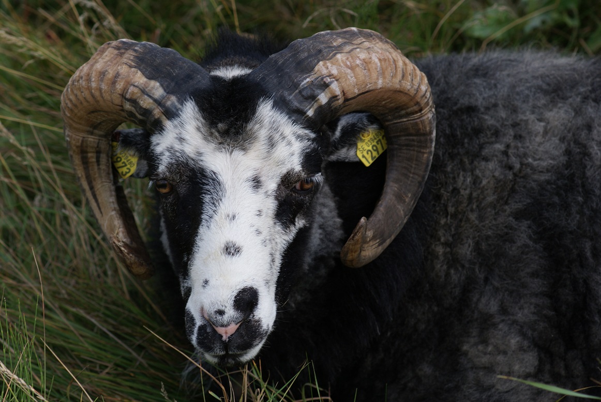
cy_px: 201
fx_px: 2507
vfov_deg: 9.2
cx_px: 300
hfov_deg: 13.7
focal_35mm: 150
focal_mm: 100
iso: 100
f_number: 5.6
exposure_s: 1/320
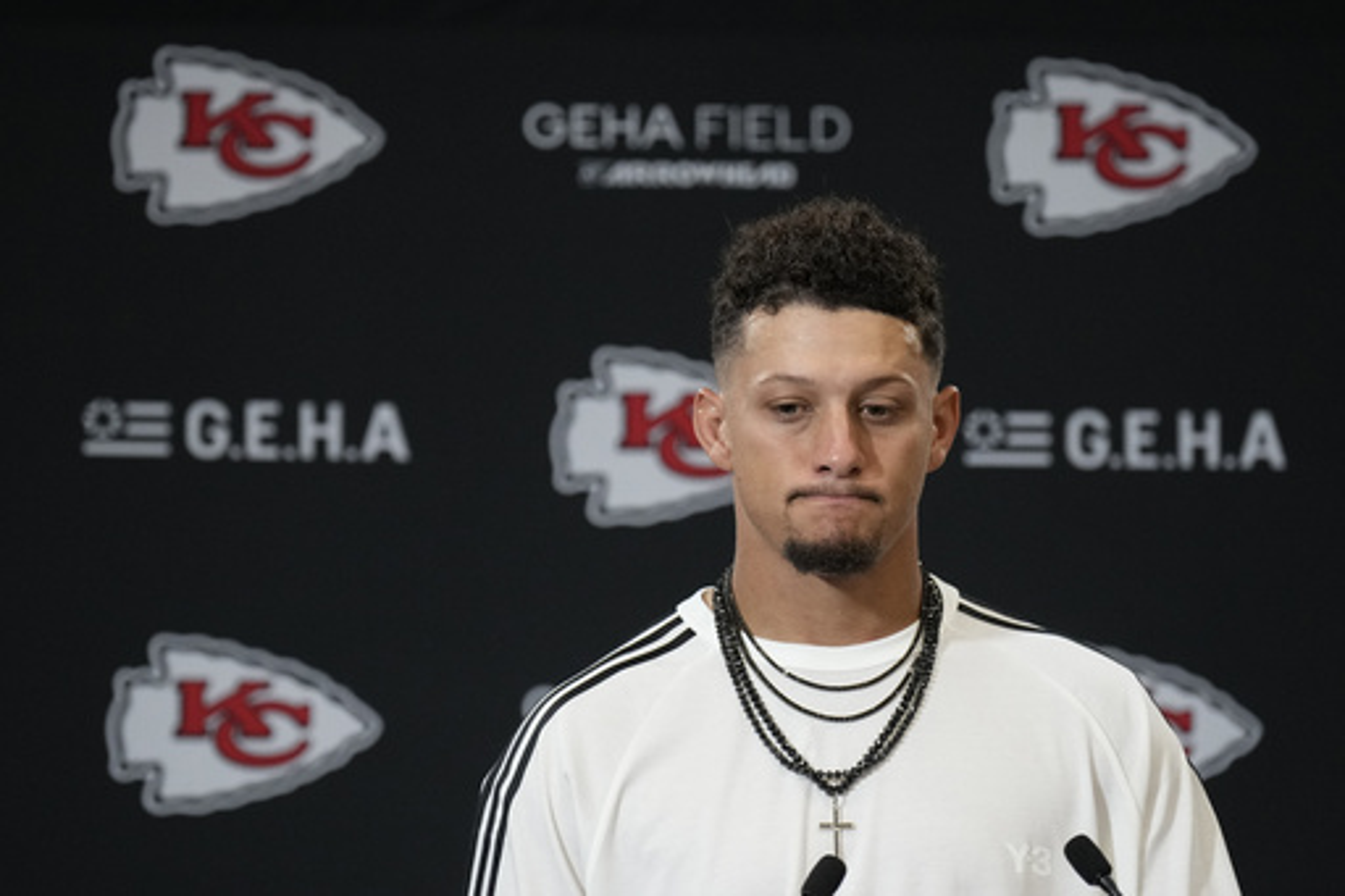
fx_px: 8777
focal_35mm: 235
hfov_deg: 8.8
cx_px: 672
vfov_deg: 5.8
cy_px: 448
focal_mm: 157
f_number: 2.8
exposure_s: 1/400
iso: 3200
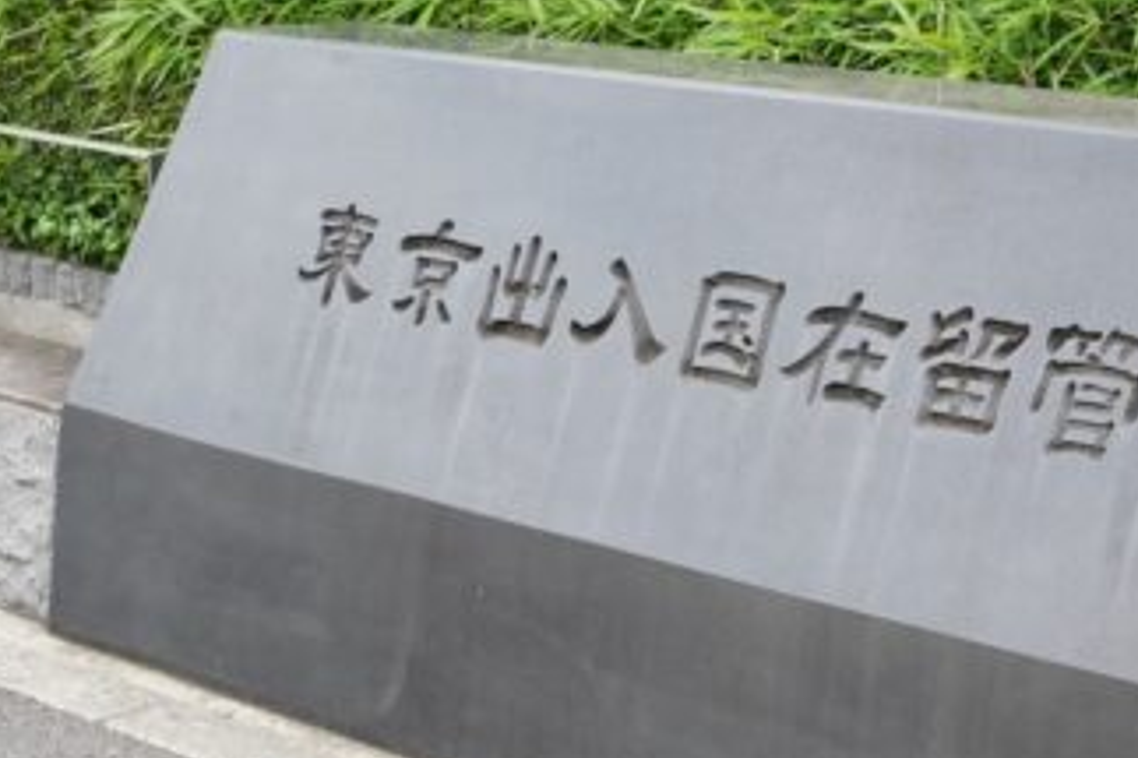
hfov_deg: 24.9
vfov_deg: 16.9
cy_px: 585
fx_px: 2527
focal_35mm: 80
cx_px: 923
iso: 400
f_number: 6.3
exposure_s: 1/200
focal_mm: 43
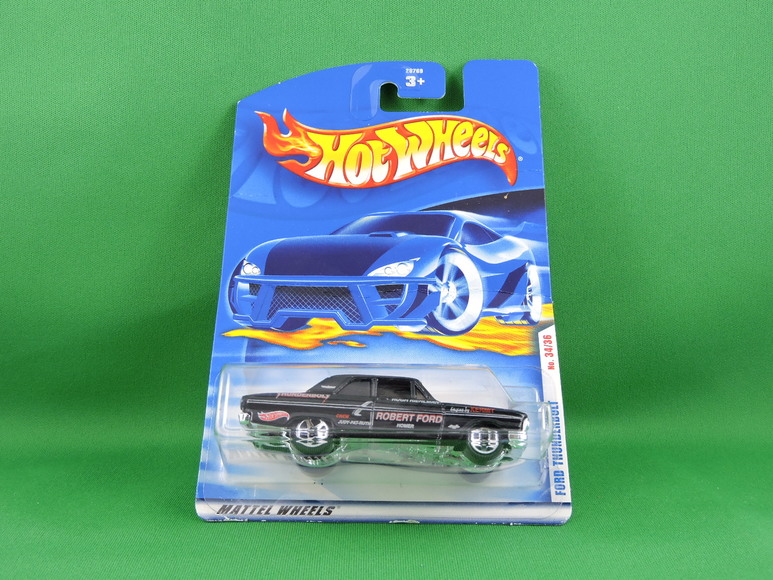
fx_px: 782
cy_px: 290
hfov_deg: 52.6
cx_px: 386
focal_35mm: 35
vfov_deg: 40.7
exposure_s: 1/30
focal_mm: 6.3
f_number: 3.8
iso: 140
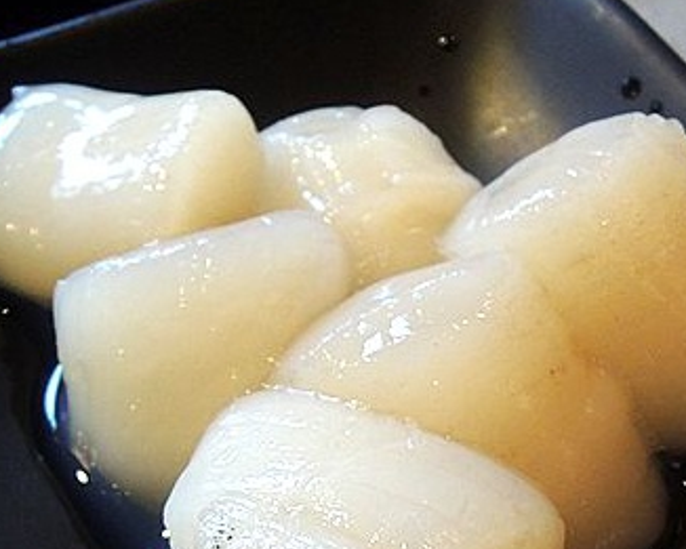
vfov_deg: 25.3
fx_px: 1198
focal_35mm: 59
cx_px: 431
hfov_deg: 31.8
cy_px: 453
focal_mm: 4.3
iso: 400
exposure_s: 1/13
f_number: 2.8
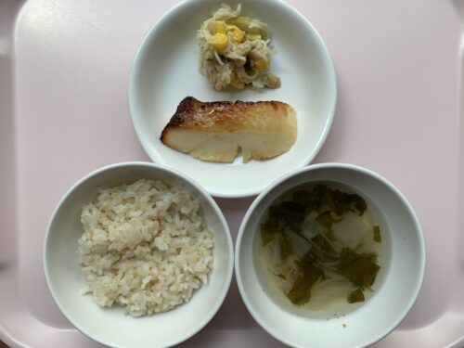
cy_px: 174
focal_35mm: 26
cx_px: 232
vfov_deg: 53.1
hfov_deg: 67.3
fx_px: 349
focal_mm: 4.25
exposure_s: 1/255
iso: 25
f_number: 1.8
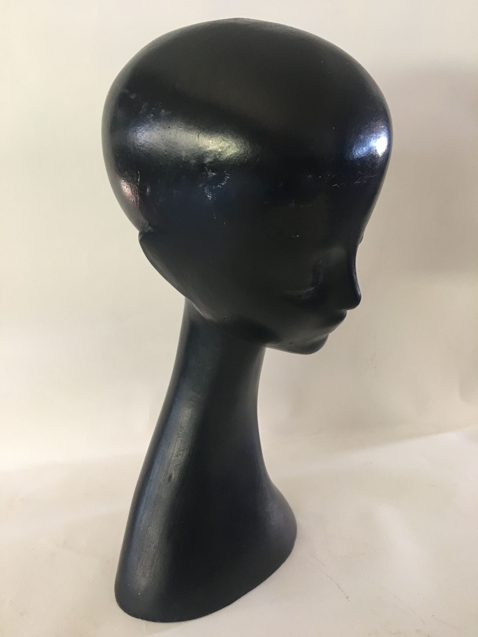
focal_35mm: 29
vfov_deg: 61.7
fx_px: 534
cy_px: 318
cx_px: 239
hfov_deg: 48.2
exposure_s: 1/10
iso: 80
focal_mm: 4.15
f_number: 2.2
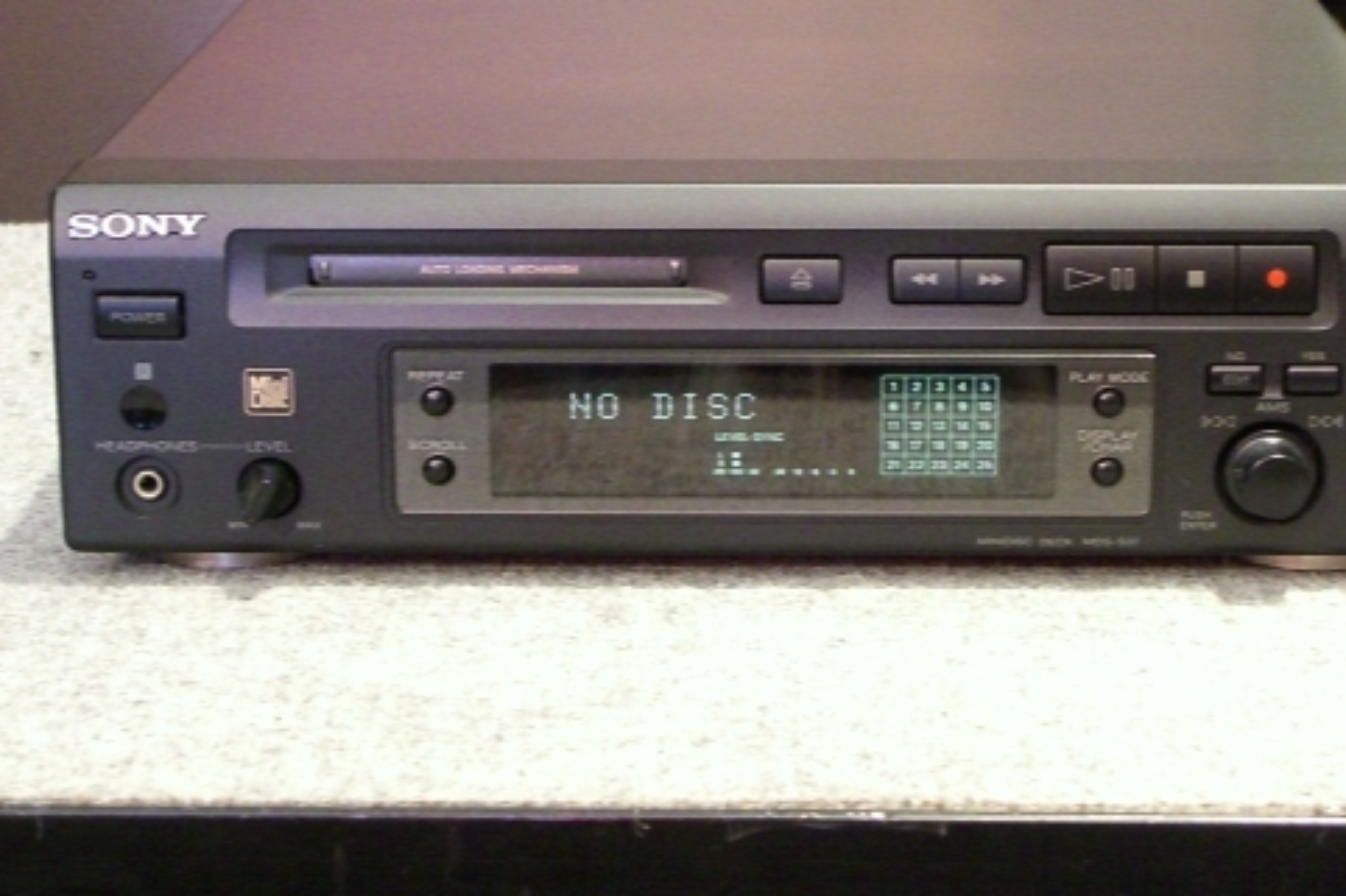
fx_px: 3513
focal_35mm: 94
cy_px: 327
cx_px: 762
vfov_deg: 14.5
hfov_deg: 21.7
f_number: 4
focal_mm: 14.2
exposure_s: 1/40
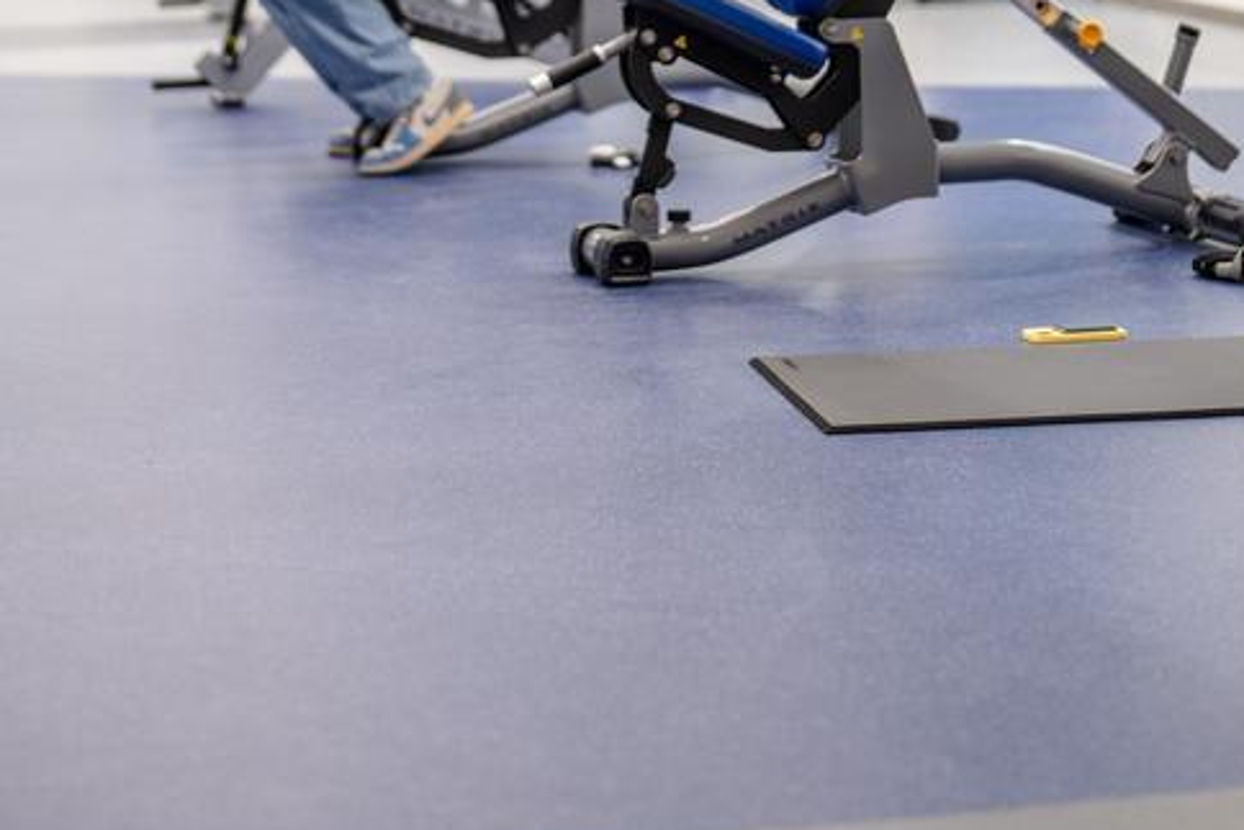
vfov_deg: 10.9
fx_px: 4286
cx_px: 555
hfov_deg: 16.5
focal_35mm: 124
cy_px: -170
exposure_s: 1/125
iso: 100
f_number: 1.2
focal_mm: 50
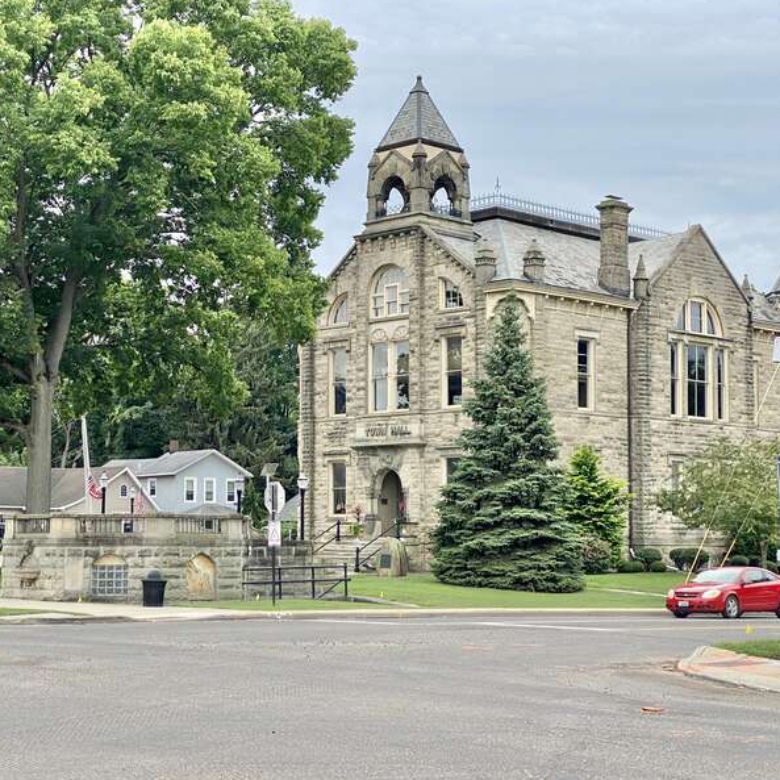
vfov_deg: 27.7
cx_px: 325
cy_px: 387
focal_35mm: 62
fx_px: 1581
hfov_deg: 27.7
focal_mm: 6
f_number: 2
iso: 20
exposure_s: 1/841
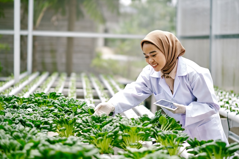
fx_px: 558
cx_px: 120
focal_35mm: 84
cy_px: 80
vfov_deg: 16.3
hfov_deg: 24.2
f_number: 1.4
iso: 100
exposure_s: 1/1600
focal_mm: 56
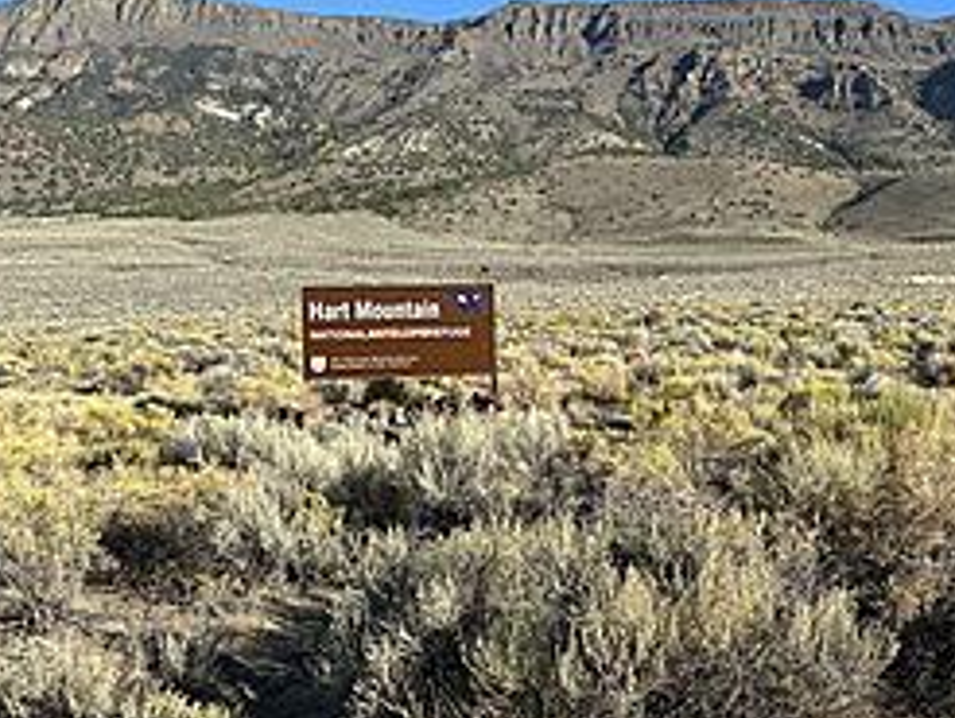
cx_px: 722
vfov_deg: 36.9
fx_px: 1077
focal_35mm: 39
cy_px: 326
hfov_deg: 46.0
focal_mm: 6.86
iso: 80
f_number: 1.78
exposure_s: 1/3058
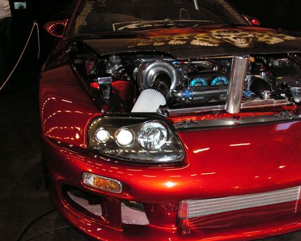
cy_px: 128
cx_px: 179
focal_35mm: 45
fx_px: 401
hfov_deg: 41.0
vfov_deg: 33.4
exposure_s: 1/40
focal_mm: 6
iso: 160
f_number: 3.2
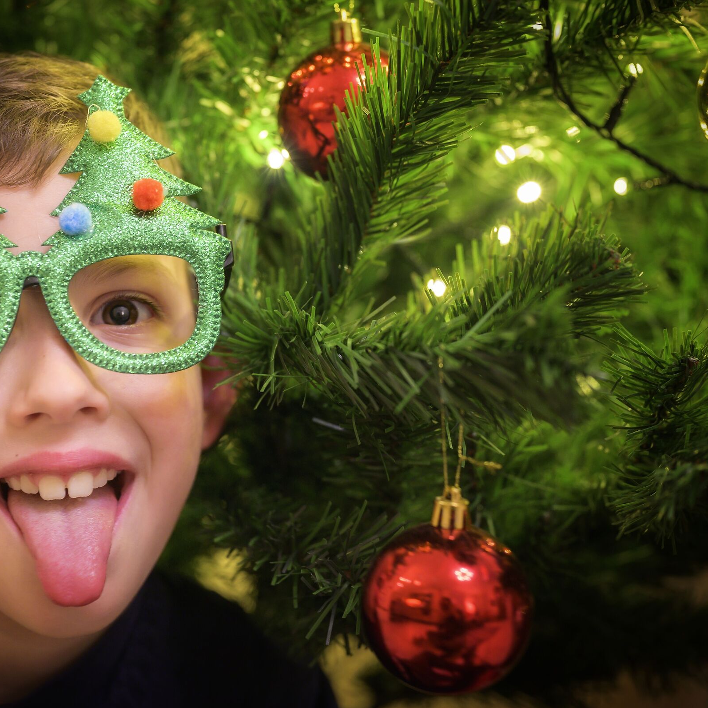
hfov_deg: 26.7
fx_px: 1481
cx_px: 237
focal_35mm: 64
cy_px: 355
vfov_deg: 26.9
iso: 900
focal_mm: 50
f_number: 2.8
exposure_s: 1/15
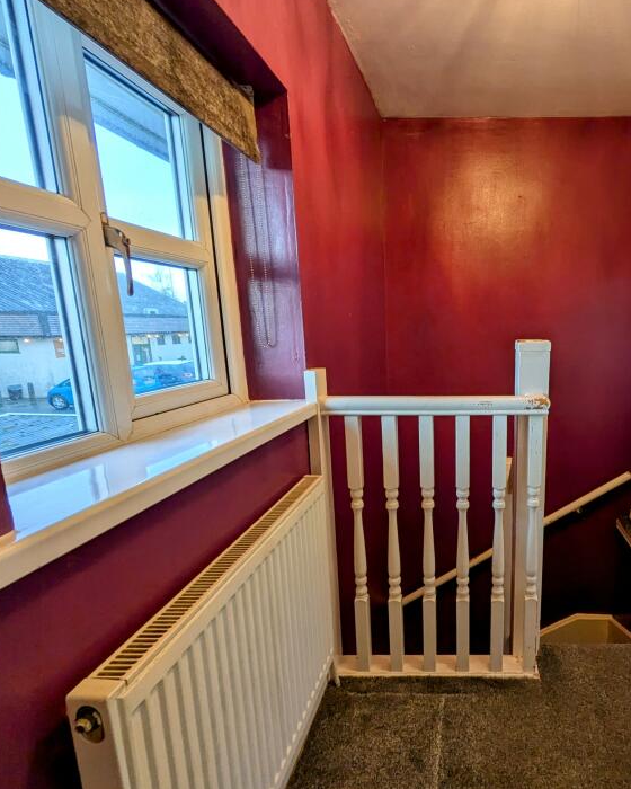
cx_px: 470
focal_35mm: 20
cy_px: 422
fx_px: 467
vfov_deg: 80.3
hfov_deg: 64.2
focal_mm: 1.83
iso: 88
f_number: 2.2
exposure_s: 1/33.3
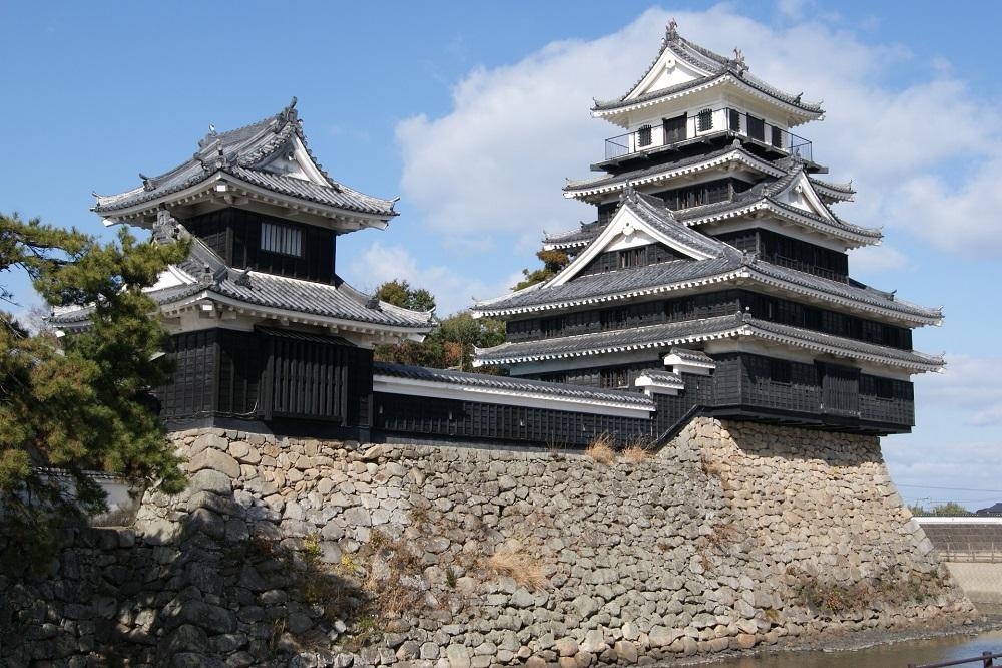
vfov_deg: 31.9
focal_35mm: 42
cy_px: 334
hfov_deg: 46.4
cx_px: 501
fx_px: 1169
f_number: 11
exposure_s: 1/100
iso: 100
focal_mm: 28
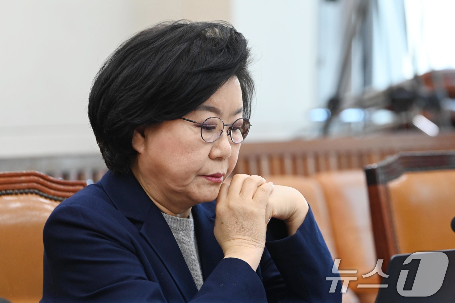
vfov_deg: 8.1
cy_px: 152
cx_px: 228
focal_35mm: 170
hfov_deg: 12.1
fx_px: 2148
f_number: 5.6
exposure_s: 1/250
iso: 3200
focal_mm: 170
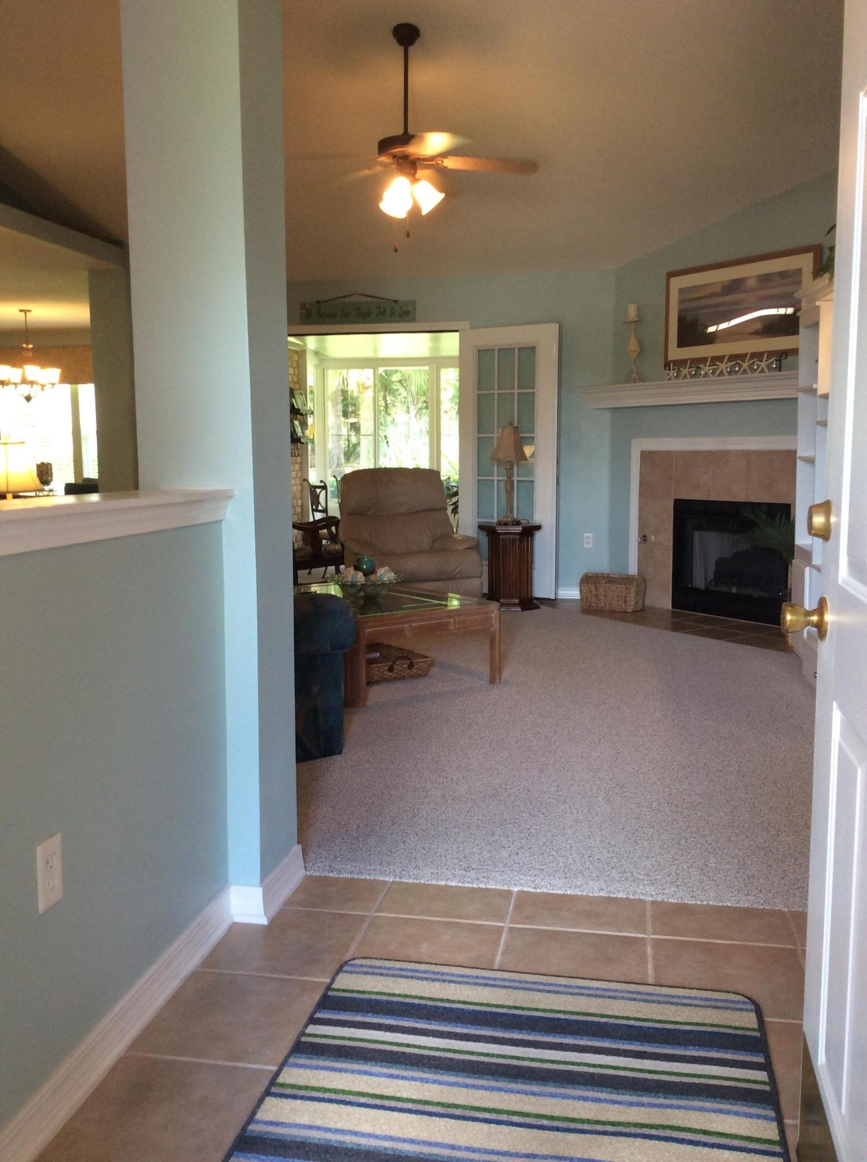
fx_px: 1072
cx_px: 434
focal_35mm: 32
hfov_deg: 44.0
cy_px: 581
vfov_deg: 56.9
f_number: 2.4
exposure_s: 1/24
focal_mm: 3.3
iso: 50
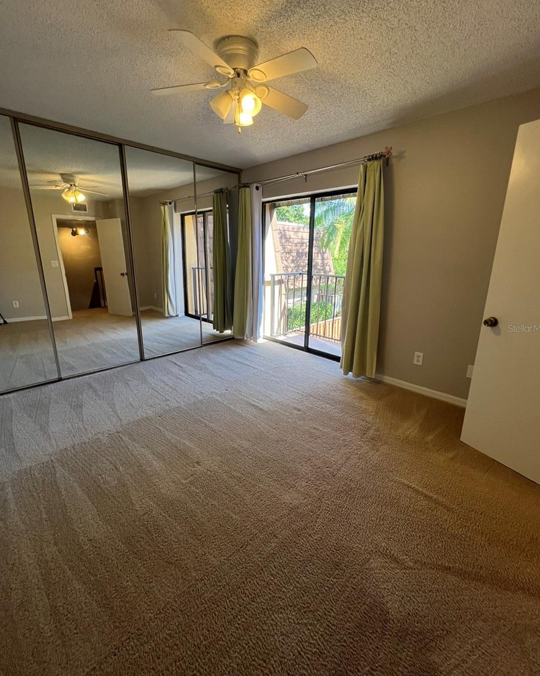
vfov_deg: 100.7
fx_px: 280
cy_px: 328
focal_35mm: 14
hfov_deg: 88.0
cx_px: 272
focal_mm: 1.57
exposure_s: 1/120
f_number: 1.8
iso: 80
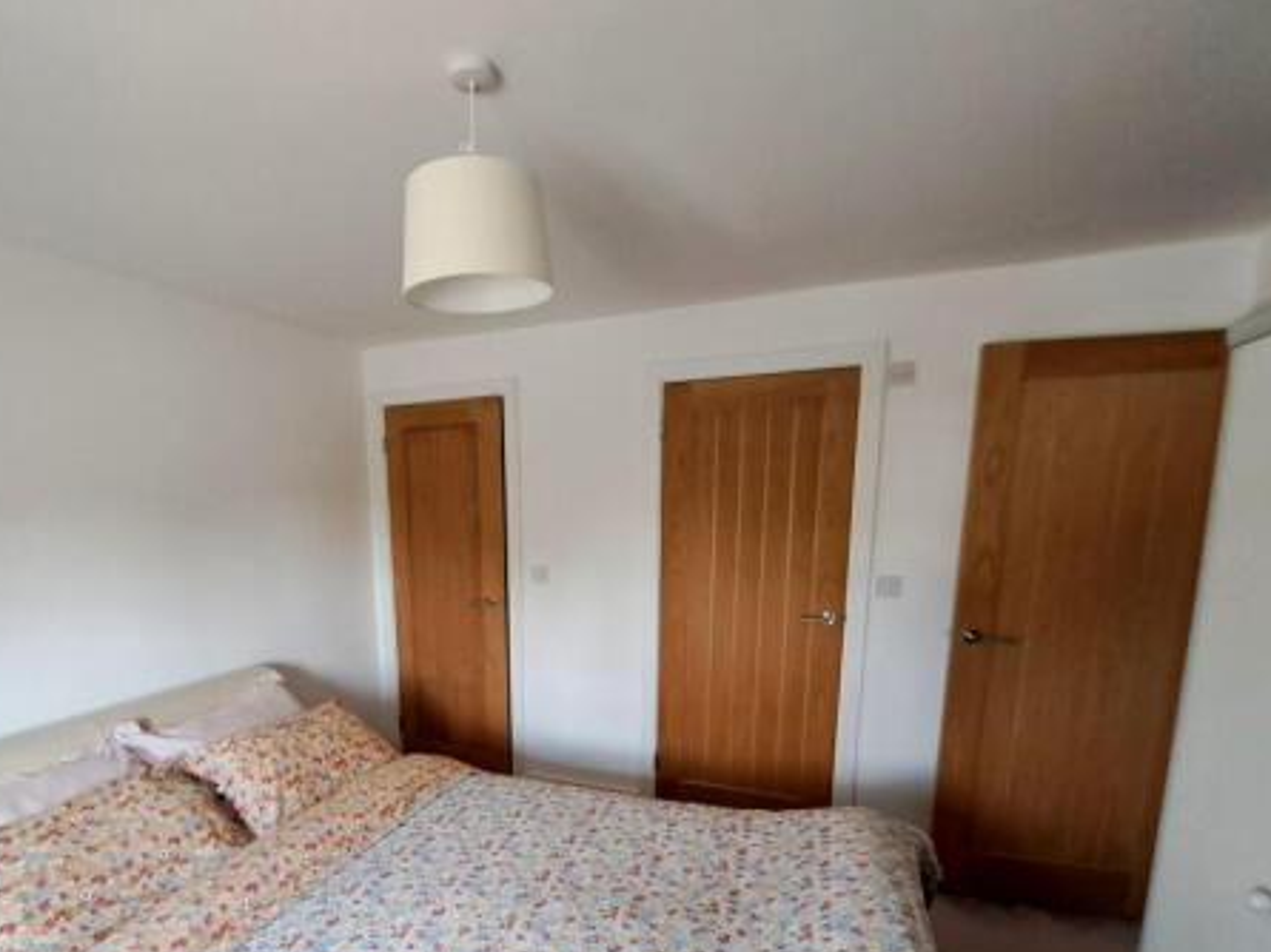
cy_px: 609
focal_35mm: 17
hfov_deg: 90.0
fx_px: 624
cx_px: 514
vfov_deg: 73.1
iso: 200
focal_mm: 1.74
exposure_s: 1/50
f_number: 2.2
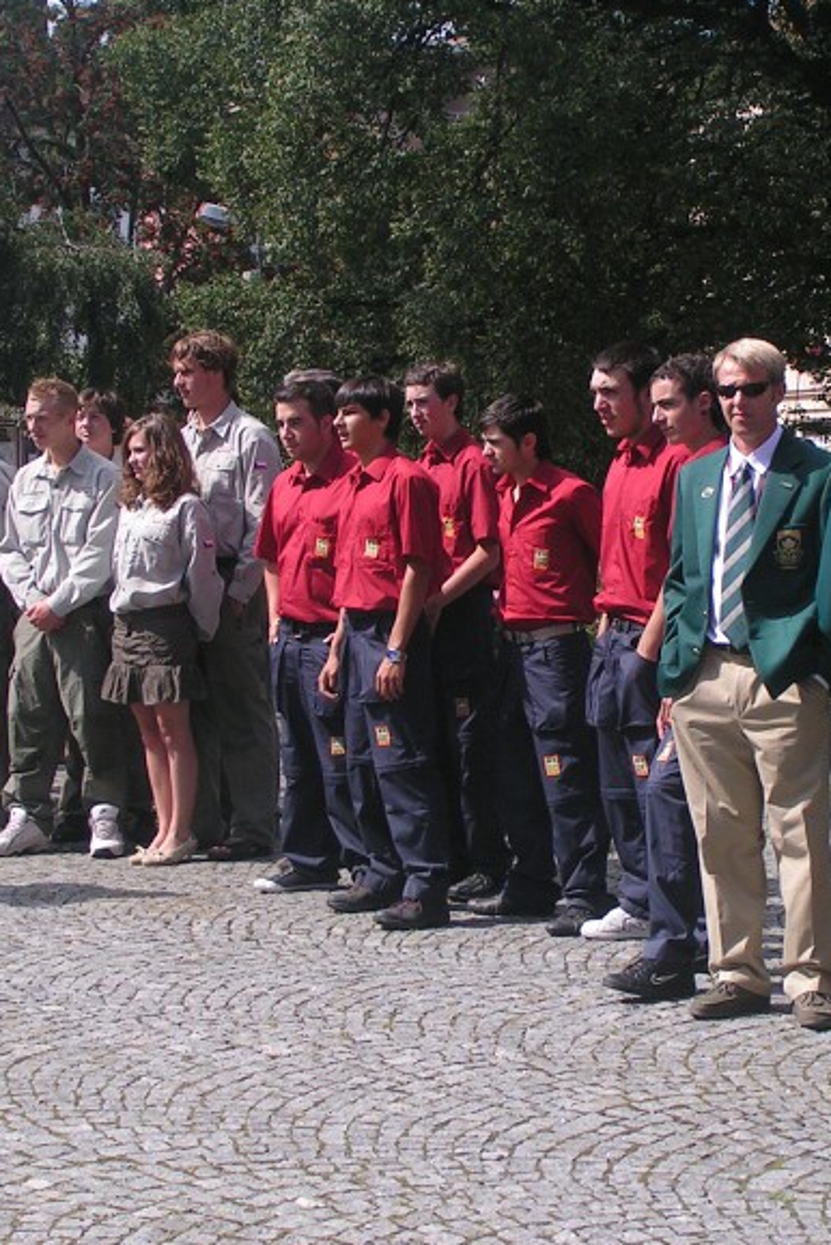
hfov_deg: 16.6
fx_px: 2836
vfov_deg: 24.7
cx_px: 577
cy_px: 607
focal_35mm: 82
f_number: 5
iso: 50
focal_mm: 8.7
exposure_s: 1/125
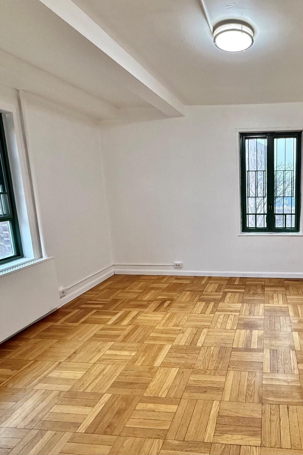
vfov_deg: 84.0
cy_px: 221
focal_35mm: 20
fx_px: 253
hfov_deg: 56.7
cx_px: 249
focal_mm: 2.22
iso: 320
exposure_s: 1/120
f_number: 2.2
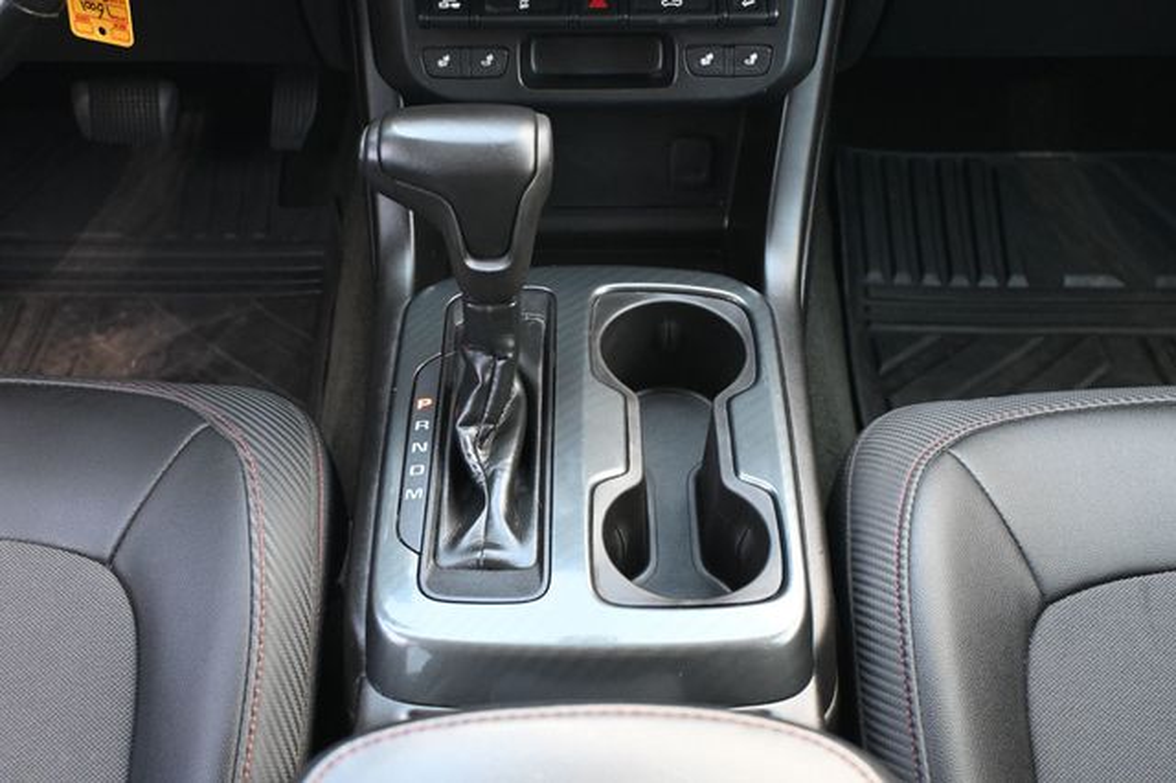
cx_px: 588
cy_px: 392
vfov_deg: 32.4
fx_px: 1347
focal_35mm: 41
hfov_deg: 47.2
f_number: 4.5
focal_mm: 27.5
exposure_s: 1/125
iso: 2200
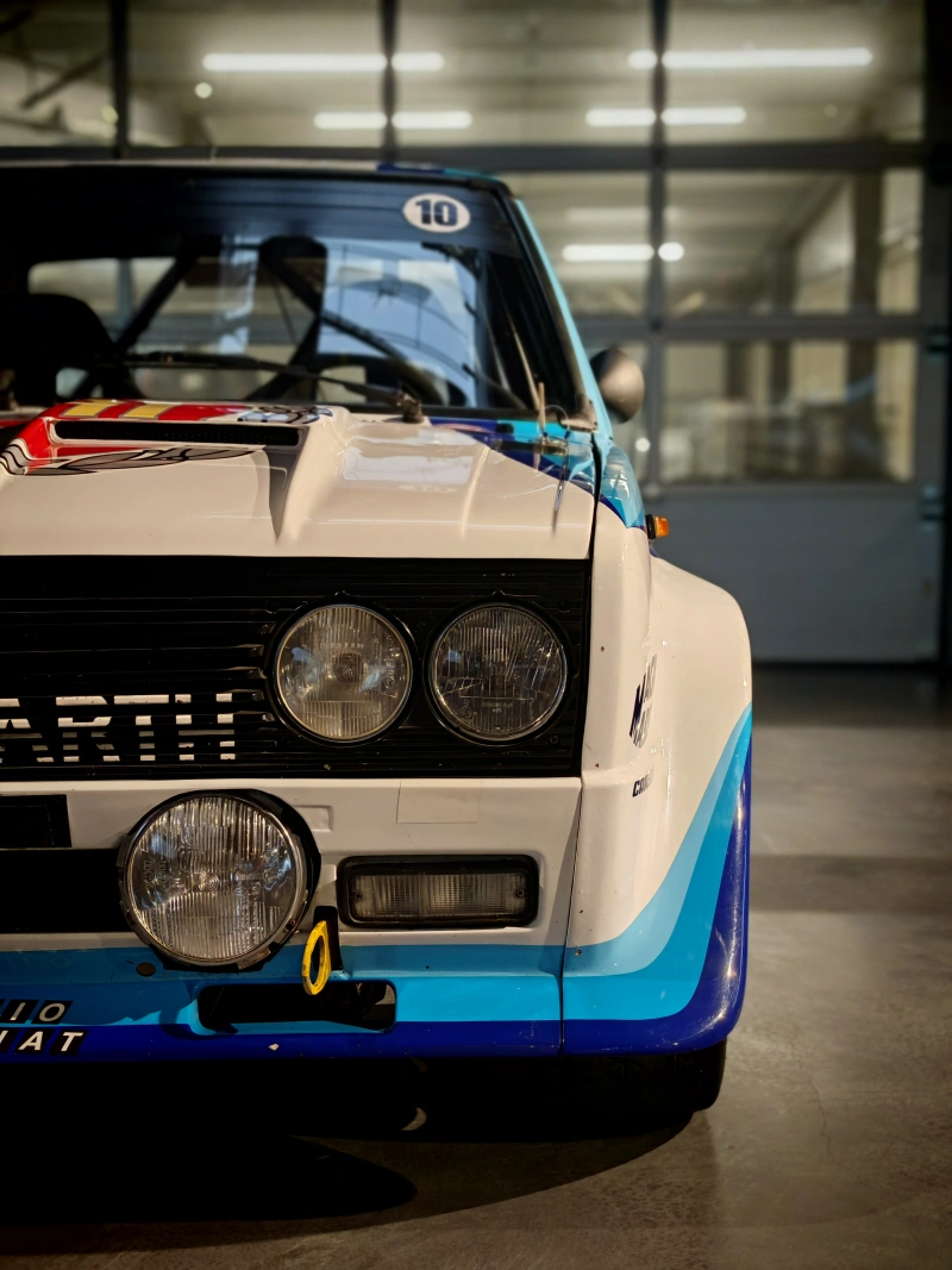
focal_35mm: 54
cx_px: 476
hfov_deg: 27.0
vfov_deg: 35.5
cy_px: 635
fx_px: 1981
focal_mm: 6.83
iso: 200
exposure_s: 1/50
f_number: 4
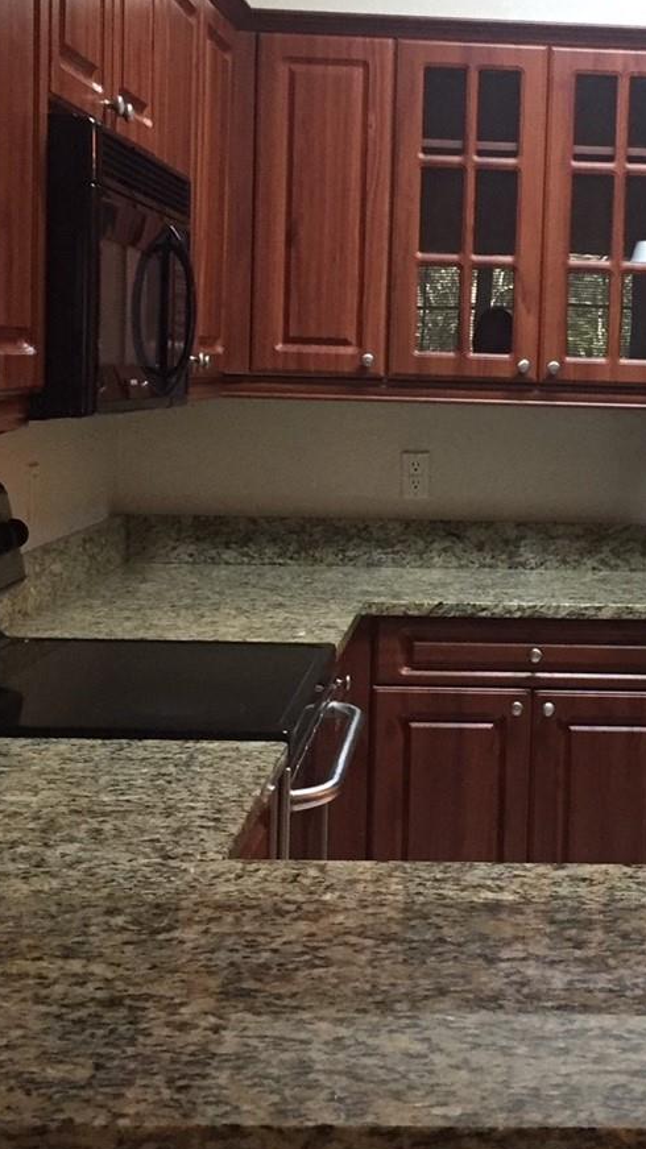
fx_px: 1768
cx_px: 577
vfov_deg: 35.9
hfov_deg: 20.3
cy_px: 482
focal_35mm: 58
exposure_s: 1/30
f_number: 2.2
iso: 200
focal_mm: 4.15
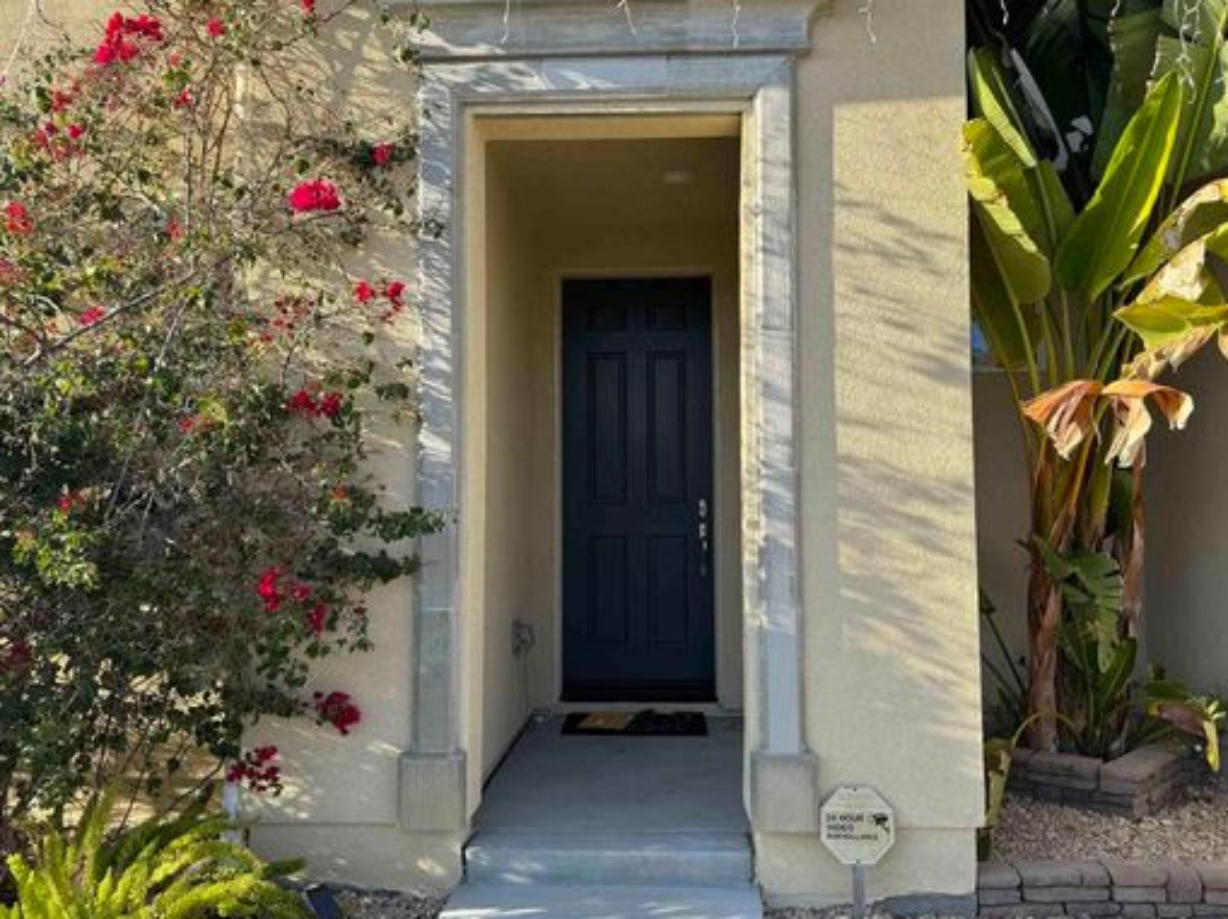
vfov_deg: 49.7
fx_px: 993
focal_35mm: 28
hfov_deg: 63.4
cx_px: 647
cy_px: 457
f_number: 1.78
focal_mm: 6.76
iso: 80
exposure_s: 1/1456
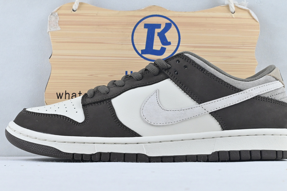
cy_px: 101
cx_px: 129
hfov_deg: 34.5
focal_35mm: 58
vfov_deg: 23.4
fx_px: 462
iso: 1000
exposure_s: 1/125
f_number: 10
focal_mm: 30
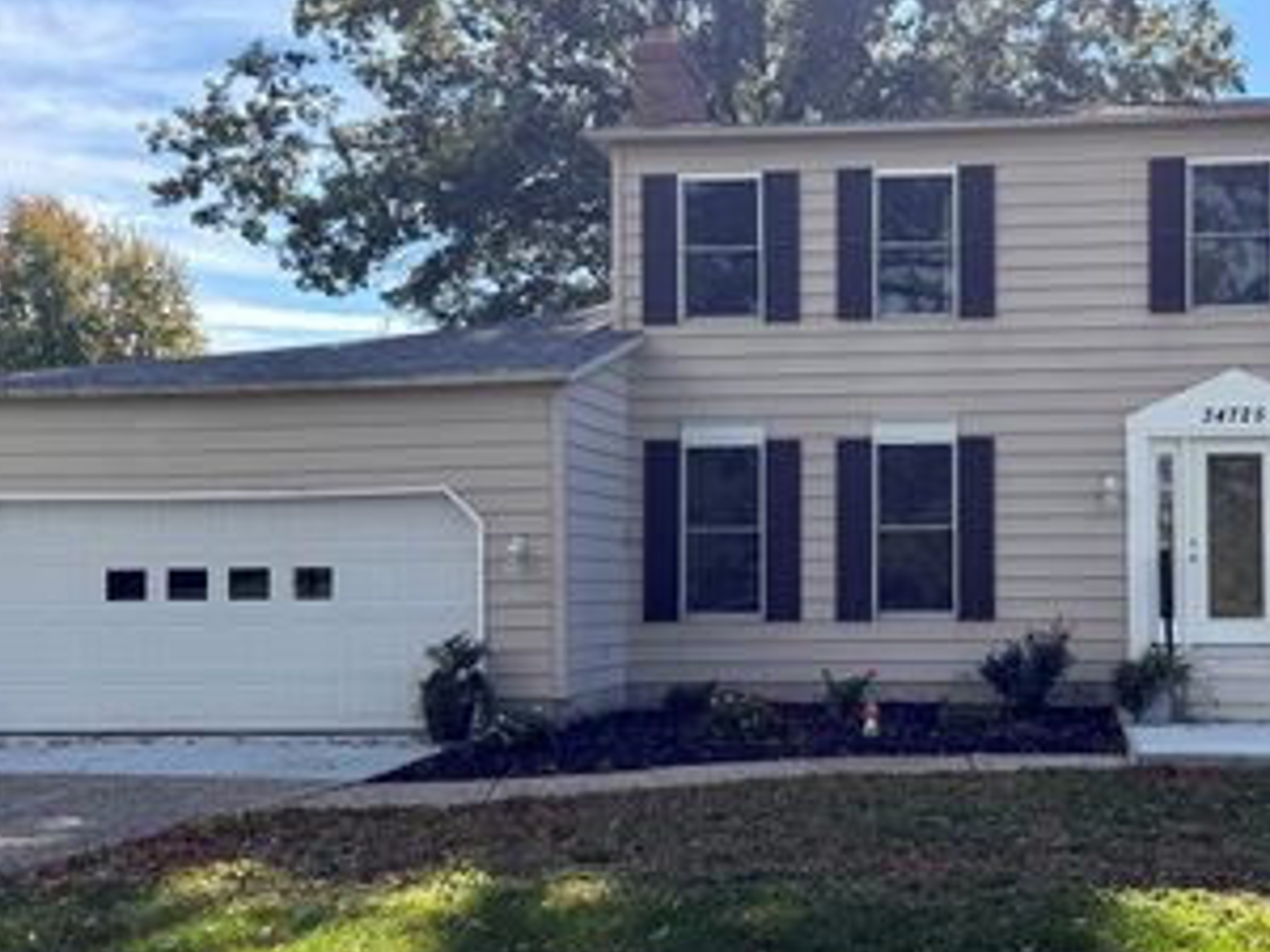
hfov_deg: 45.5
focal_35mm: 40
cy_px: 446
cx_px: 923
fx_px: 1468
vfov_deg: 35.9
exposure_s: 1/3584
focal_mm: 6.76
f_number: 1.78
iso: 100
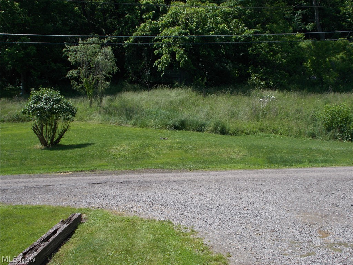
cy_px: 132
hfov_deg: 42.9
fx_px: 449
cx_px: 176
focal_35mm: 44
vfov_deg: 32.9
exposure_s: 1/100
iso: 80
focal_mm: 7.9
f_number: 10.6
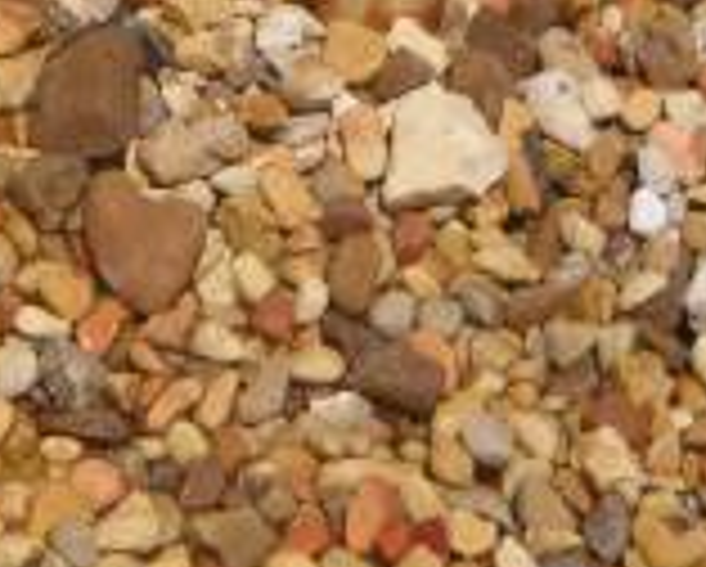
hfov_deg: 12.0
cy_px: 68
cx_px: -373
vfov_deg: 10.1
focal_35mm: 153
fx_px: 3201
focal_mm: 6.72
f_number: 5.5
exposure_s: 1/707
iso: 64
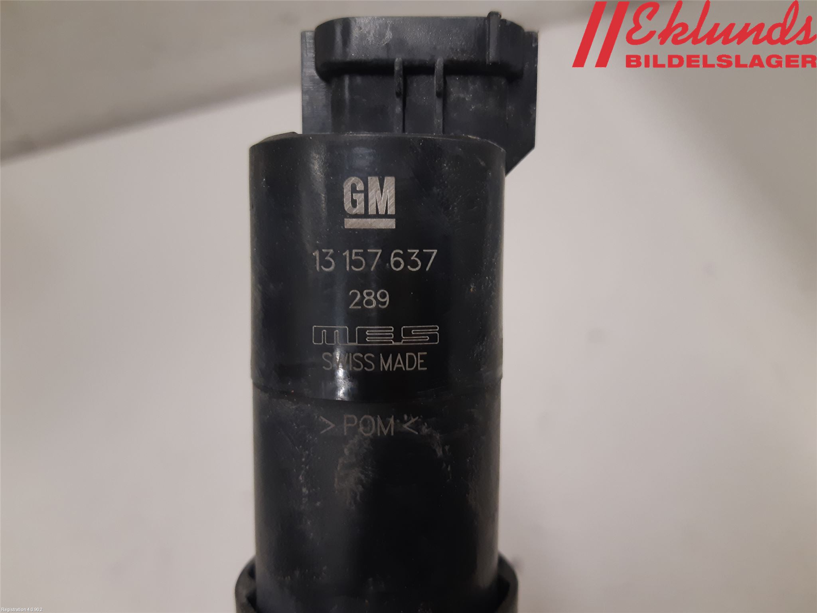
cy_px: 306
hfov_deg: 67.3
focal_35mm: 26
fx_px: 614
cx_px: 408
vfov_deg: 53.1
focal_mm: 3.93
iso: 160
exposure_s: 1/50
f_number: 1.7
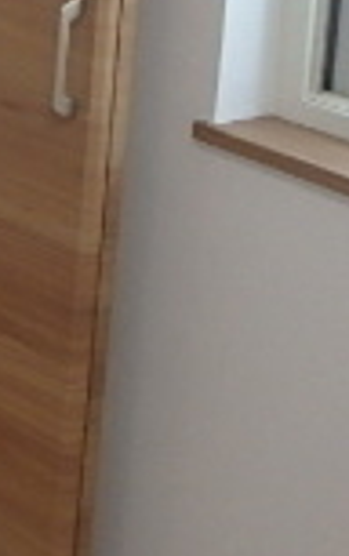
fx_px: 1411
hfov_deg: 10.3
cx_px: -691
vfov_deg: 20.6
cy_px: -142
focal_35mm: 93
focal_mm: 3.7
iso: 200
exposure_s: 1/60
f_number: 3.5
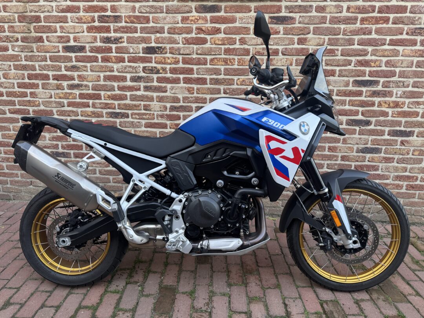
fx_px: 294
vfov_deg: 56.8
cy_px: 159
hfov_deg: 71.6
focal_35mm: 24
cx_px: 212
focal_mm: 6.76
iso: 200
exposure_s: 1/121
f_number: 1.78
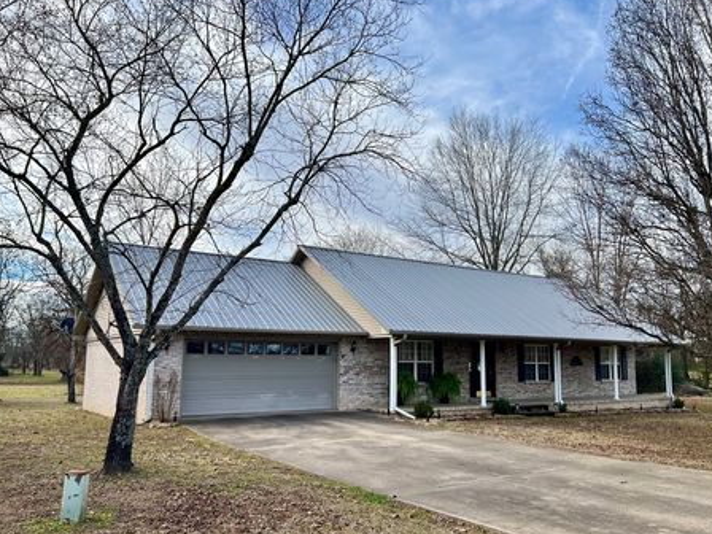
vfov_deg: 48.2
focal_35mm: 29
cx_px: 391
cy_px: 276
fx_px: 596
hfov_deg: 61.5
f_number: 1.5
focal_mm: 5.7
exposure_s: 1/1311
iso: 50
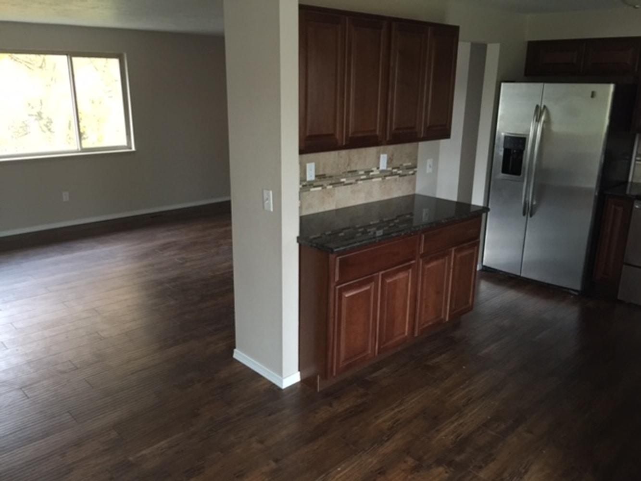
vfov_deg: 48.2
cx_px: 320
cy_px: 240
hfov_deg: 61.7
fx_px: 537
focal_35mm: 29
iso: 125
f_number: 2.2
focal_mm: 4.15
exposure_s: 1/15
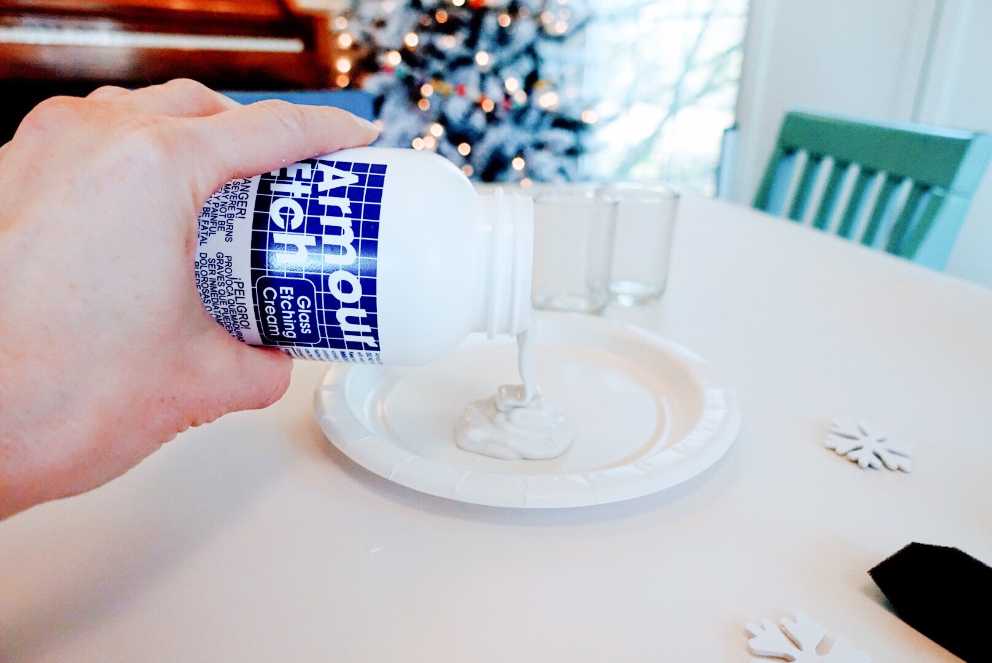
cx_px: 496
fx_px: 662
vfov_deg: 53.2
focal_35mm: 24
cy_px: 332
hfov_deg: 73.7
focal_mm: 8.8
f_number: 2.5
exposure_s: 1/40
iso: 1250
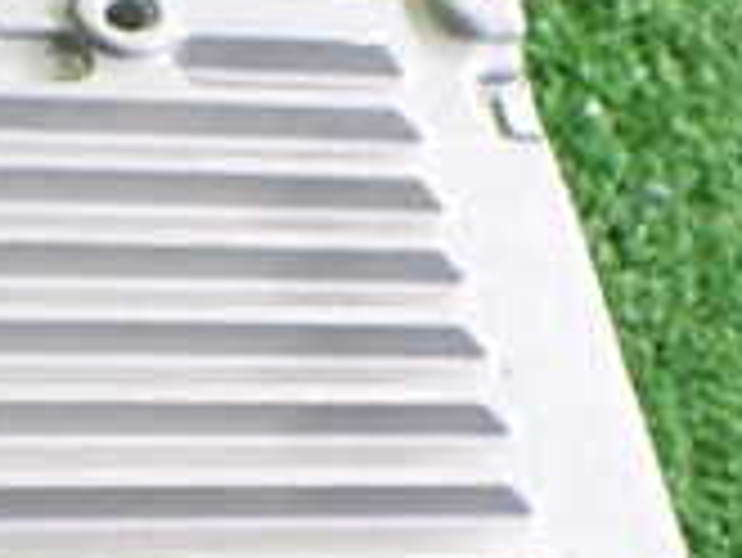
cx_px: -117
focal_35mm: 109
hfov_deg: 17.3
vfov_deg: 13.4
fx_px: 2338
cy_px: 554
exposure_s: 1/125
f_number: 2.3
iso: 800
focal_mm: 5.4
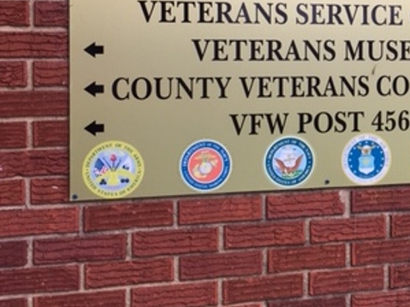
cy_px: 74
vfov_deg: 23.4
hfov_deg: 29.9
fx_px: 734
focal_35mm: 62
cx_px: 365
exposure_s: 1/120
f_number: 2.2
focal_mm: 4.15
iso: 25
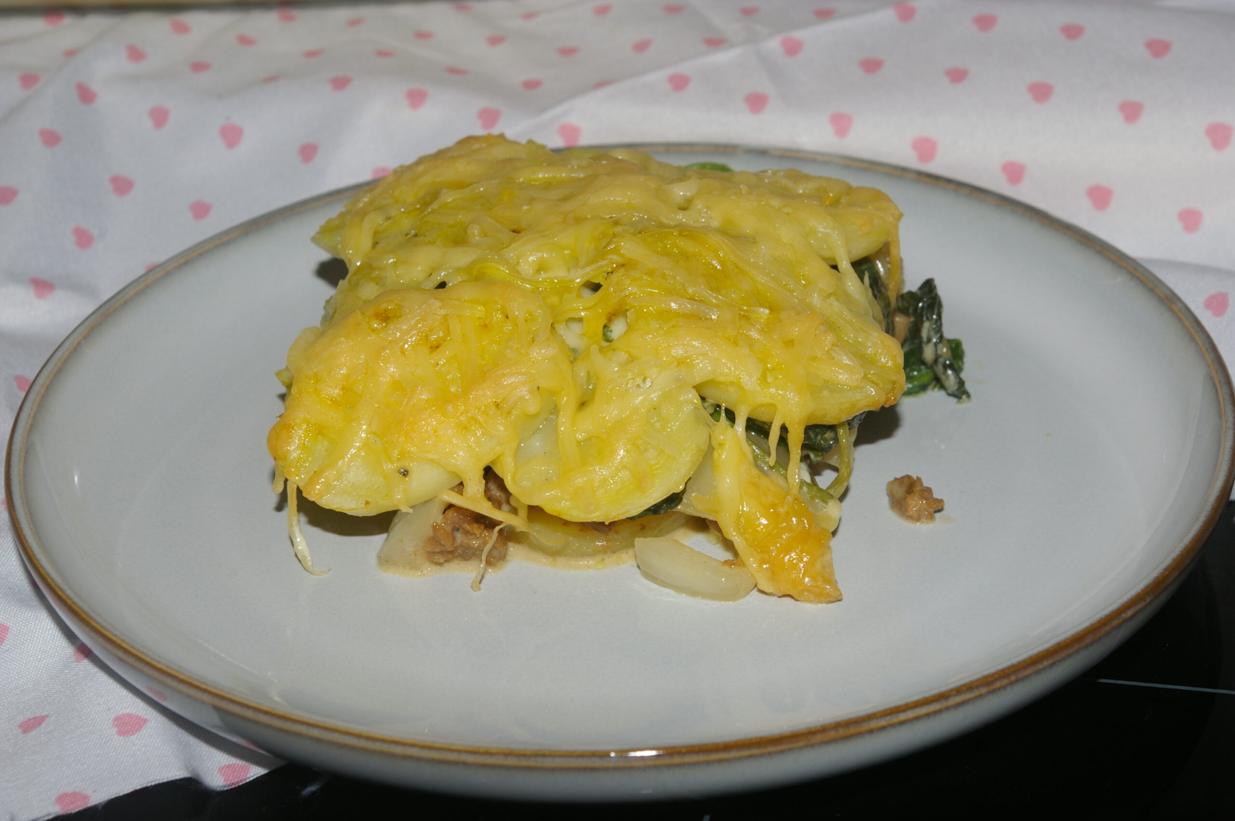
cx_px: 618
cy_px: 410
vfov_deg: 18.1
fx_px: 2571
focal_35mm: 75
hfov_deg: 27.0
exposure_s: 1/60
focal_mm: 50
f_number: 13
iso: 200
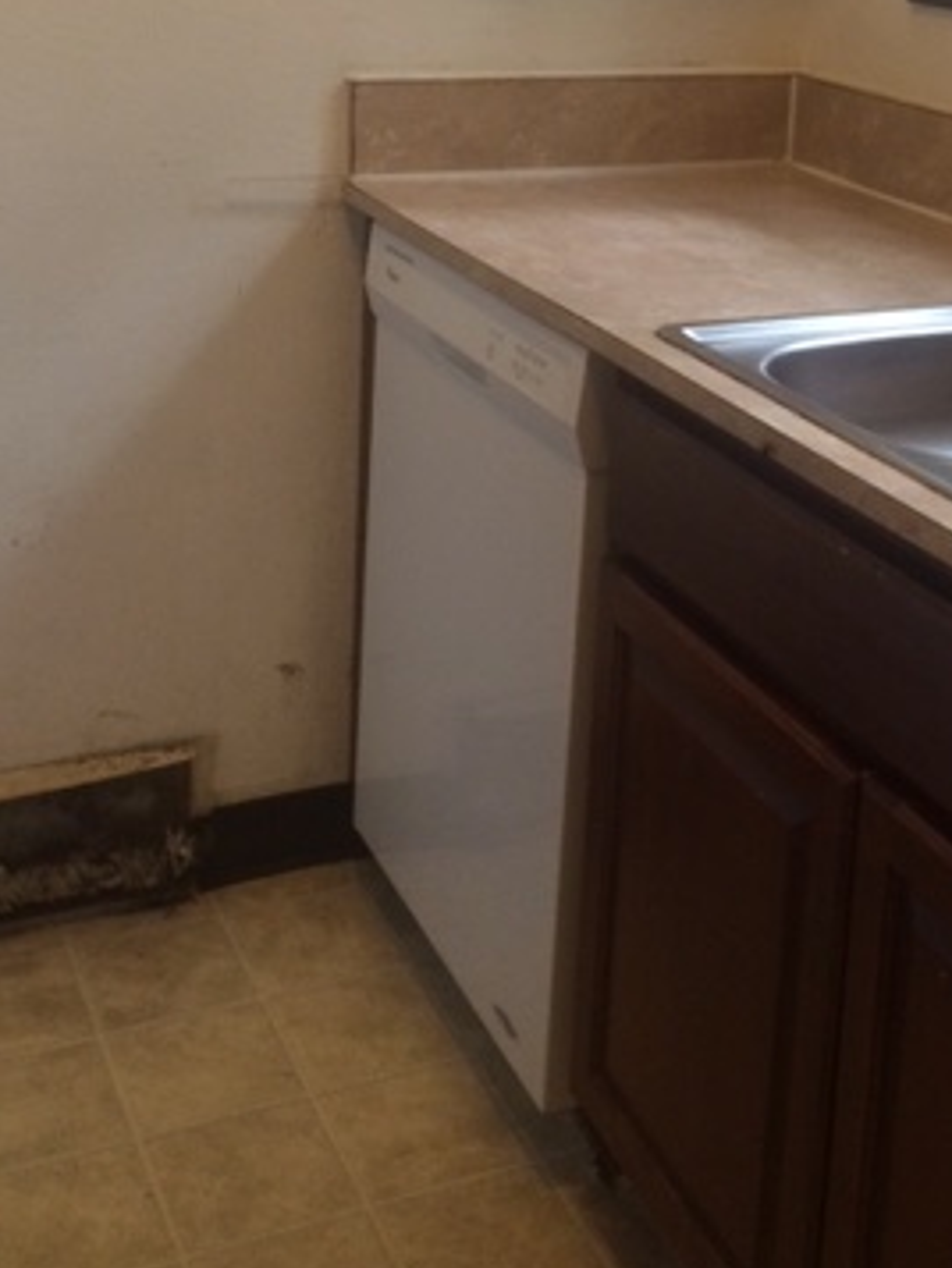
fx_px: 1906
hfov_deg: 28.0
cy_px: 266
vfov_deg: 35.7
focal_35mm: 52
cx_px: 565
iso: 125
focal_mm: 4.15
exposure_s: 1/30
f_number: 2.2
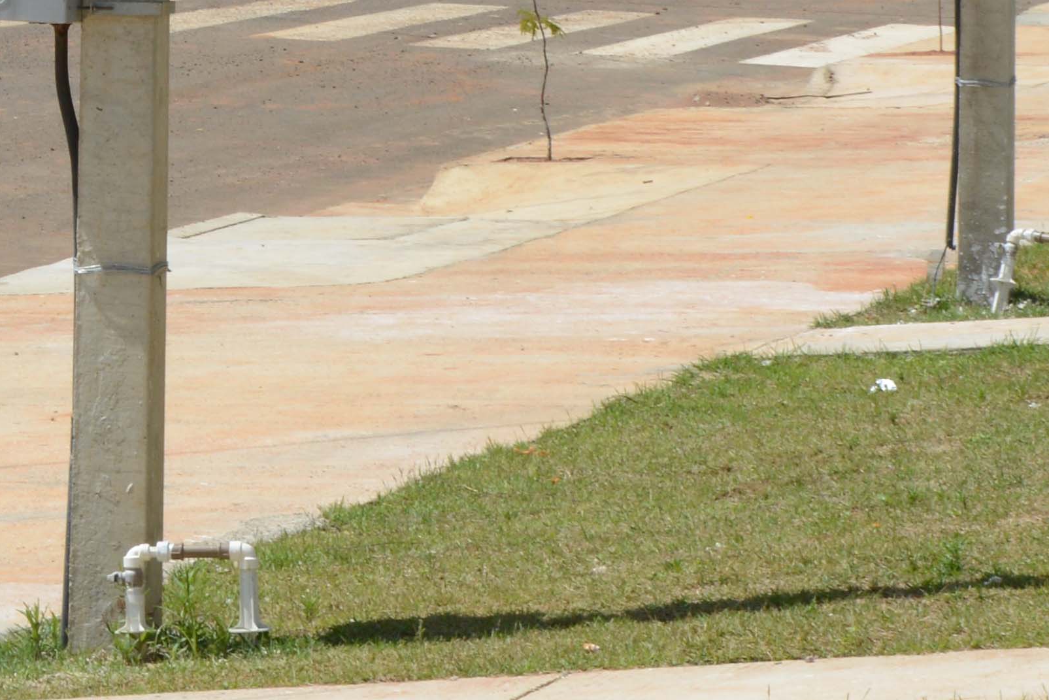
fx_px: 9356
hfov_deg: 6.2
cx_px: -1101
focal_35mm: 321
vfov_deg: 4.2
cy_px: -863
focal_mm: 70
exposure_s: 1/200
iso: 320
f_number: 18
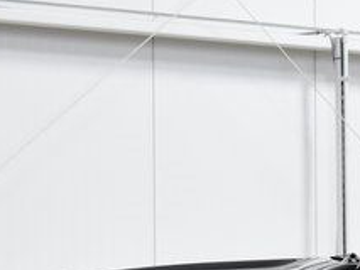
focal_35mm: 222
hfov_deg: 8.6
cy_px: 328
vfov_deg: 6.7
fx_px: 2310
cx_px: 602
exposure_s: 1/15
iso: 500
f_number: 6.3
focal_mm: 32
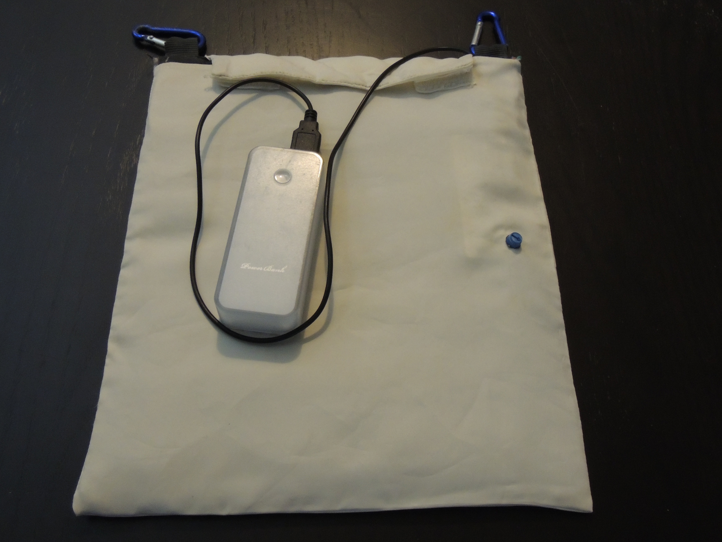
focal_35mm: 33
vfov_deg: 42.9
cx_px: 361
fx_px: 688
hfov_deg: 55.4
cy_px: 271
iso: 720
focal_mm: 5.8
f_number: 7.9
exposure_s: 1/13
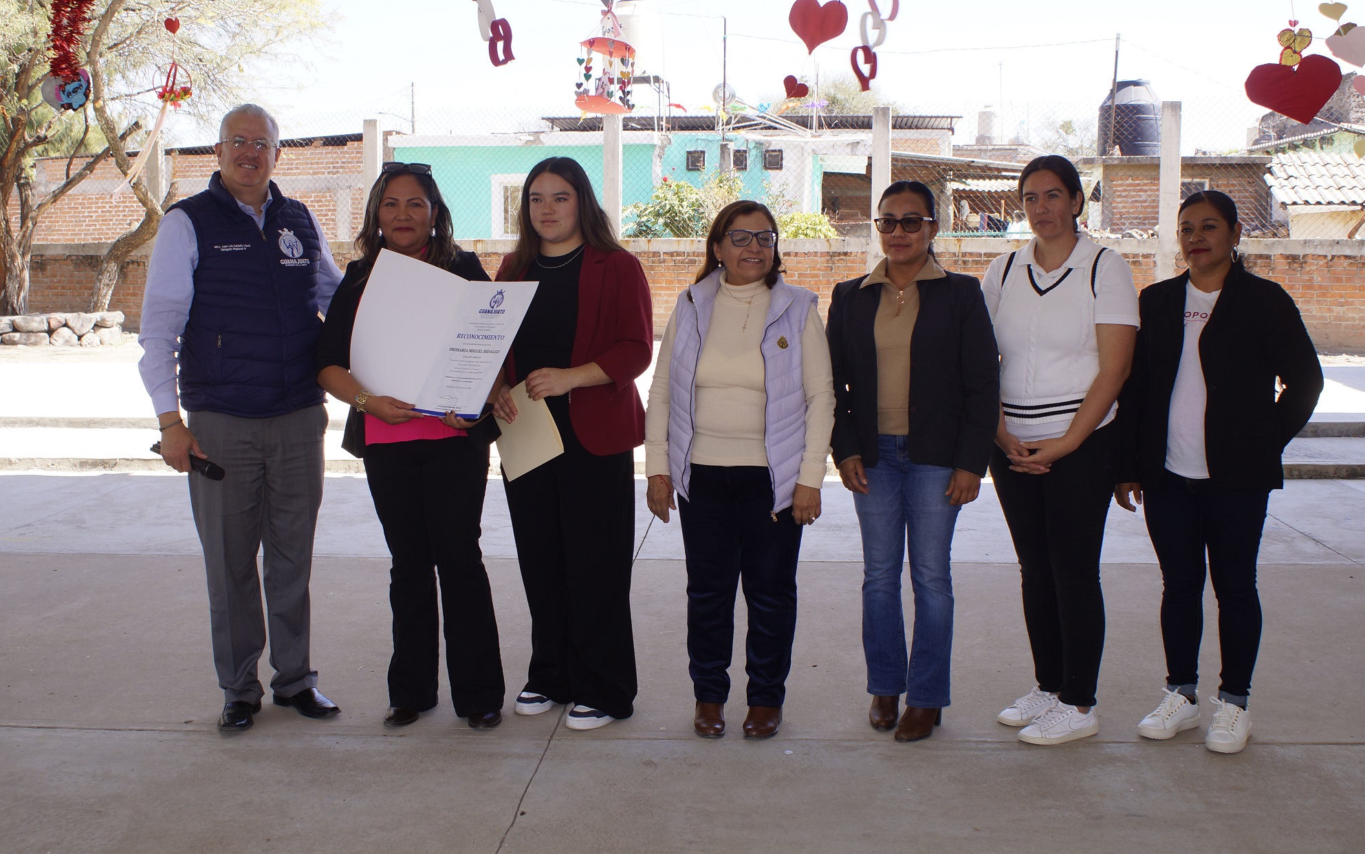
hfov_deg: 49.3
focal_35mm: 40
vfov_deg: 32.0
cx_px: 684
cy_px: 442
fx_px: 1488
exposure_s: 1/125
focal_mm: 26
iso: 100
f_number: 5.6
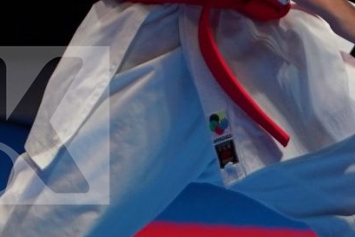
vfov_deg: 1.5
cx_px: 617
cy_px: -183
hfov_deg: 2.2
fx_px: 9114
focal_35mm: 924
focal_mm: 140
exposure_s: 1/500
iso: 640
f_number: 2.8
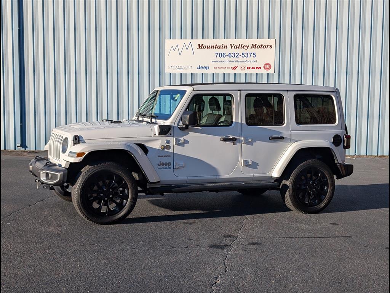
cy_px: 146
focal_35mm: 49
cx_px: 195
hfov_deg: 38.9
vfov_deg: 29.7
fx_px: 552
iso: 21
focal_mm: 6.9
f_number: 1.68
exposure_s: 1/1111
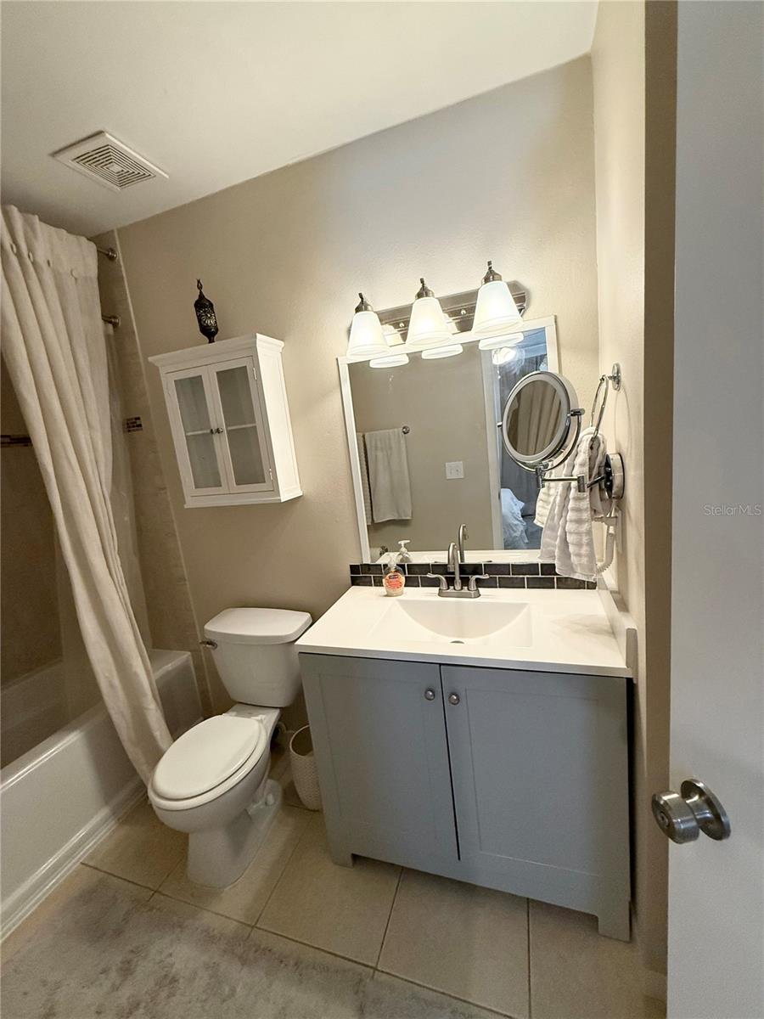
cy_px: 510
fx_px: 412
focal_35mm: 14
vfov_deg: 102.1
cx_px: 382
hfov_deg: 85.7
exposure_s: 1/120
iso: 250
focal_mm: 2.22
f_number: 2.2
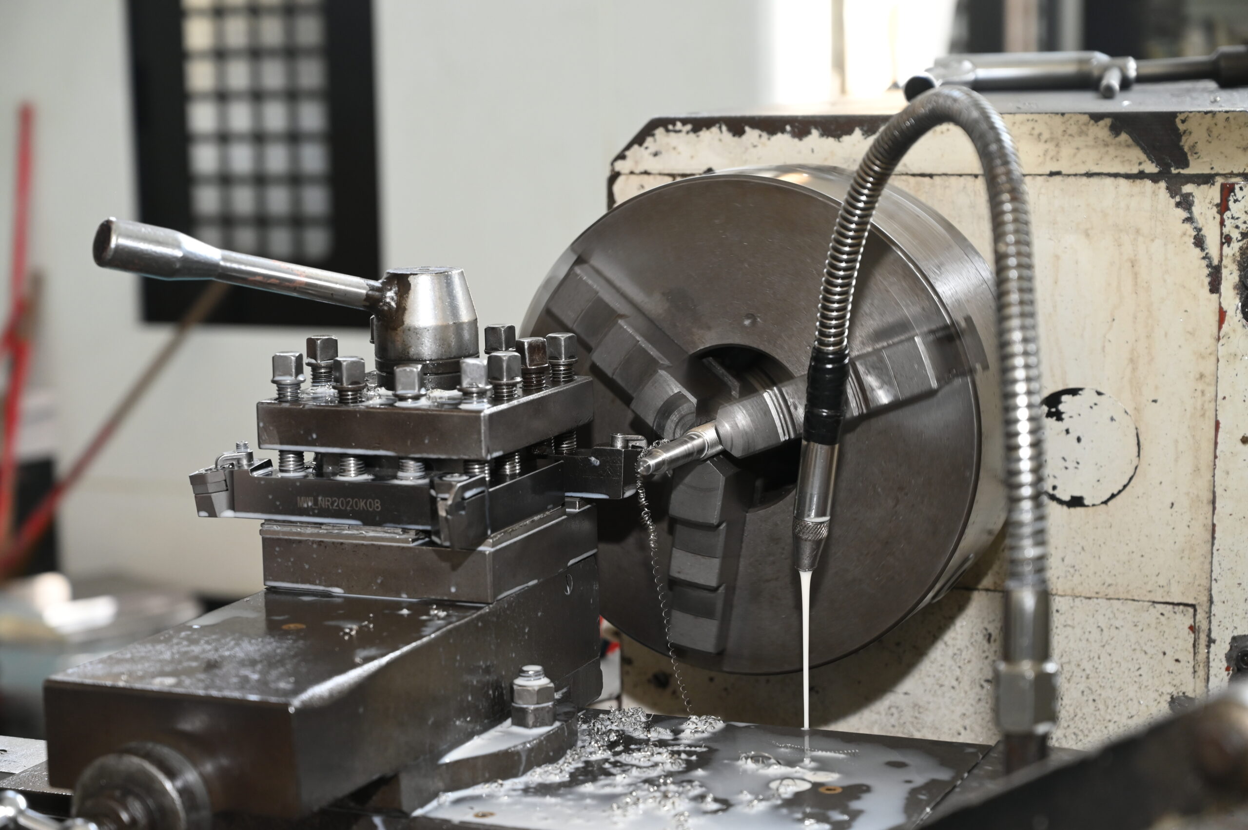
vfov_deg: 19.4
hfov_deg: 28.9
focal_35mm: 70
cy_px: 415
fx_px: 2425
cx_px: 624
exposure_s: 1/125
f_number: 5.6
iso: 1250
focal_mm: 70
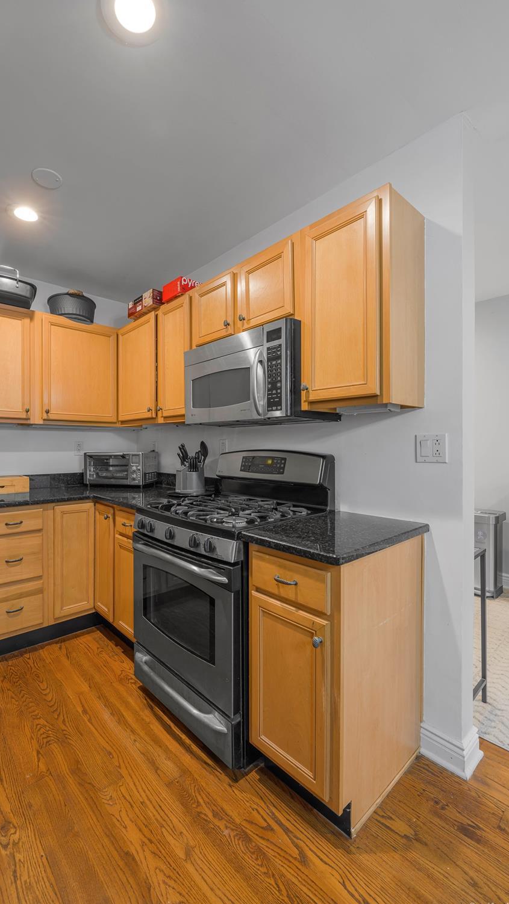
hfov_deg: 70.2
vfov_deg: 103.0
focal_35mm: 15
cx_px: 222
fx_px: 360
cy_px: 452
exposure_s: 1/1.67
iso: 250
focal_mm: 14
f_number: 9
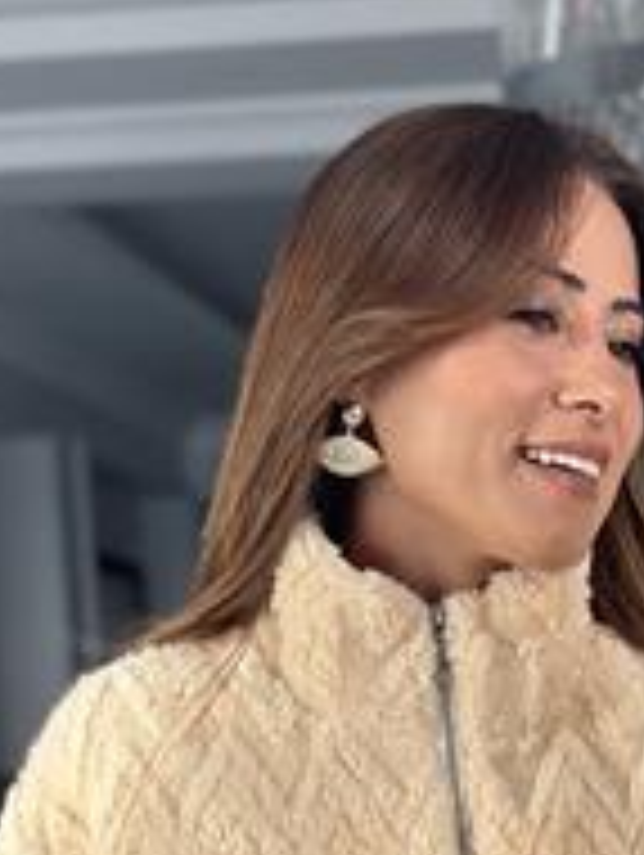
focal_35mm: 128
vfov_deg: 14.8
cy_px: 1058
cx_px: 536
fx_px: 3168
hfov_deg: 11.6
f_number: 1.78
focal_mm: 6.86
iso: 125
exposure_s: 1/146
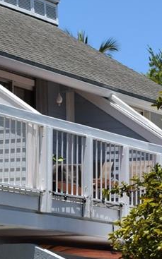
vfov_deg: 9.5
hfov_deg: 5.9
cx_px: -26
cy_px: 200
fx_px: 1556
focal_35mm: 220
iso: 200
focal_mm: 44
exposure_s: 1/400
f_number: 10
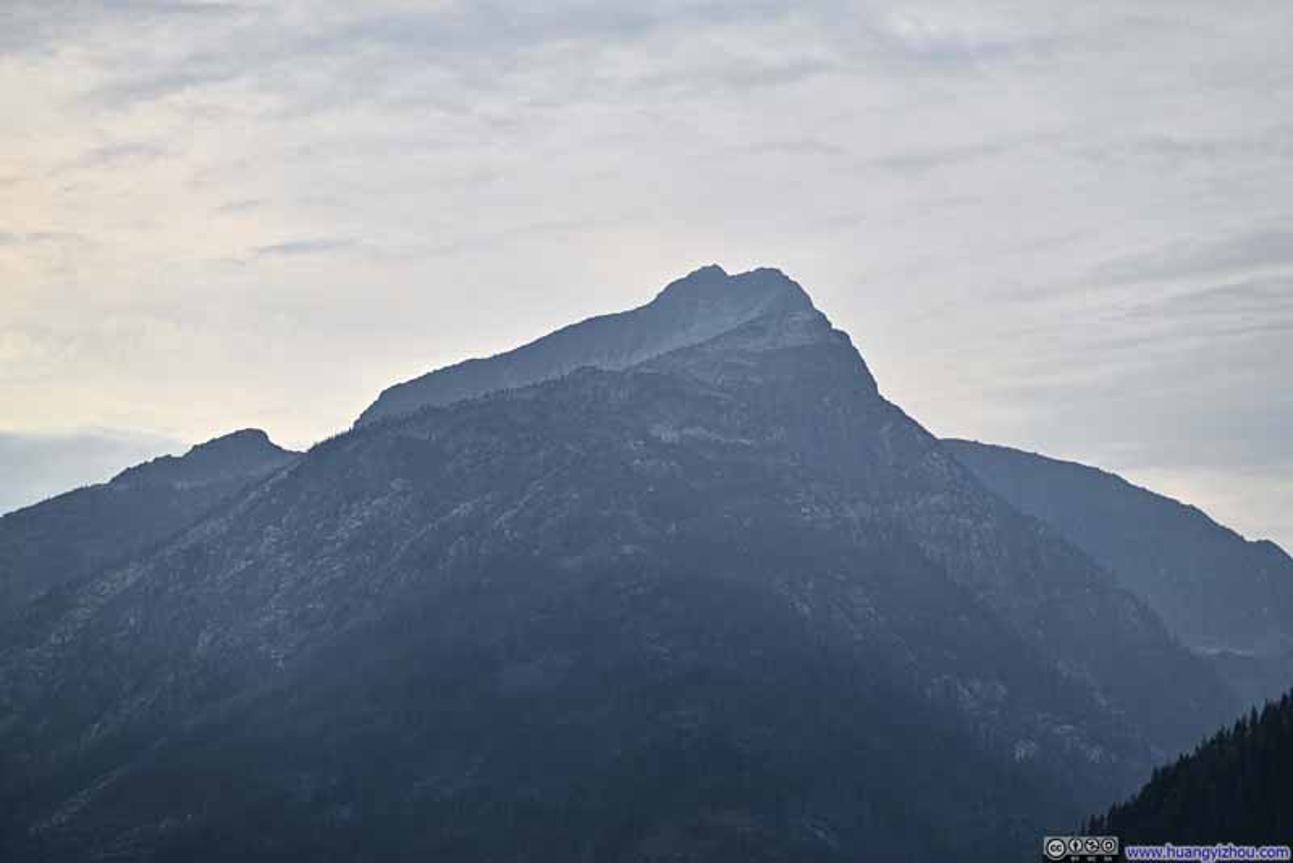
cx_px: 646
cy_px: 432
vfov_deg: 11.4
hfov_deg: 17.1
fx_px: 4311
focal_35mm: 120
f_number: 5
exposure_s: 1/800
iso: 100
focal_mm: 120
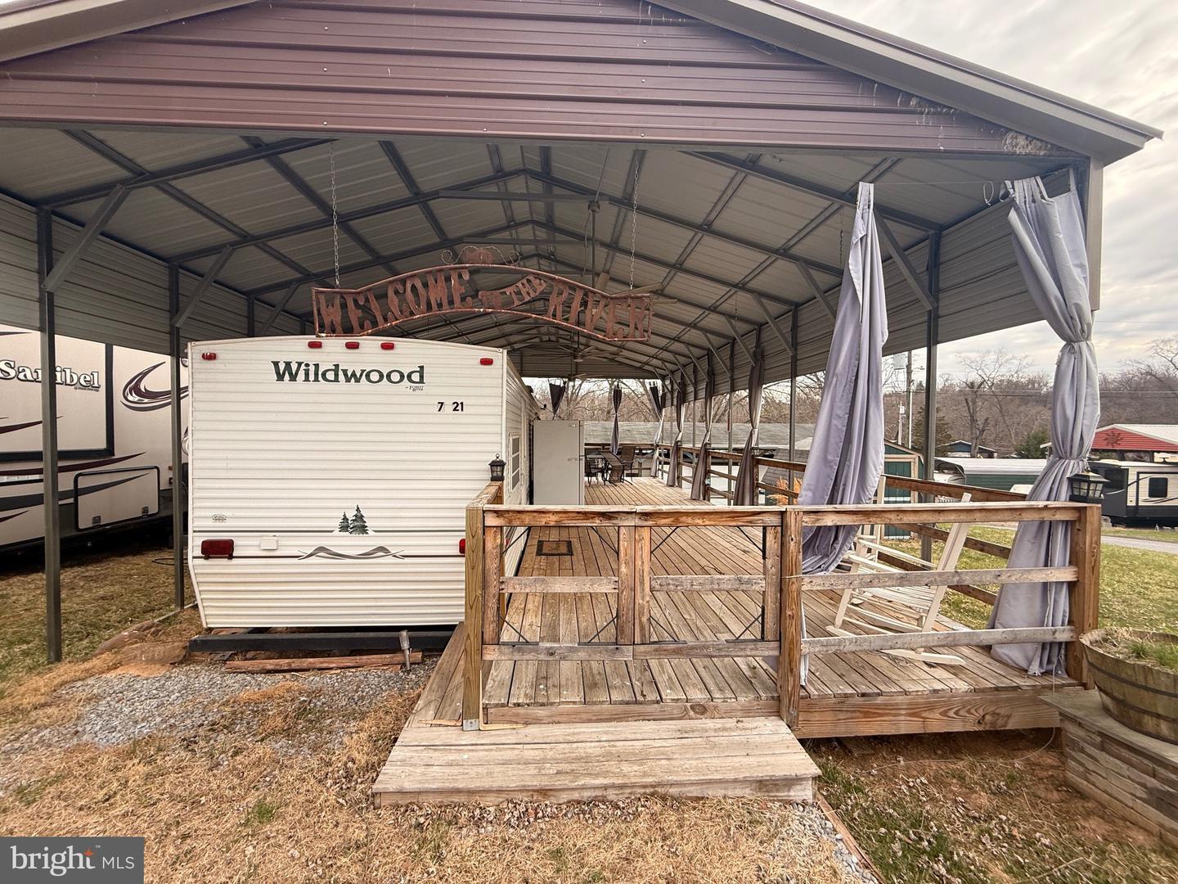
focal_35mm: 14
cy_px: 442
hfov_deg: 102.1
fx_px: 476
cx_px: 589
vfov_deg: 85.7
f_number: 2.2
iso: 50
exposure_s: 1/331
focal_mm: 2.22
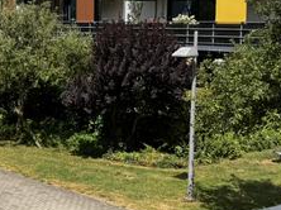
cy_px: 81
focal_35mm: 73
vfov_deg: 20.1
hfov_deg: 24.9
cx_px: -23
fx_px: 592
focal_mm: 6.76
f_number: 1.78
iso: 80
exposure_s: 1/3413
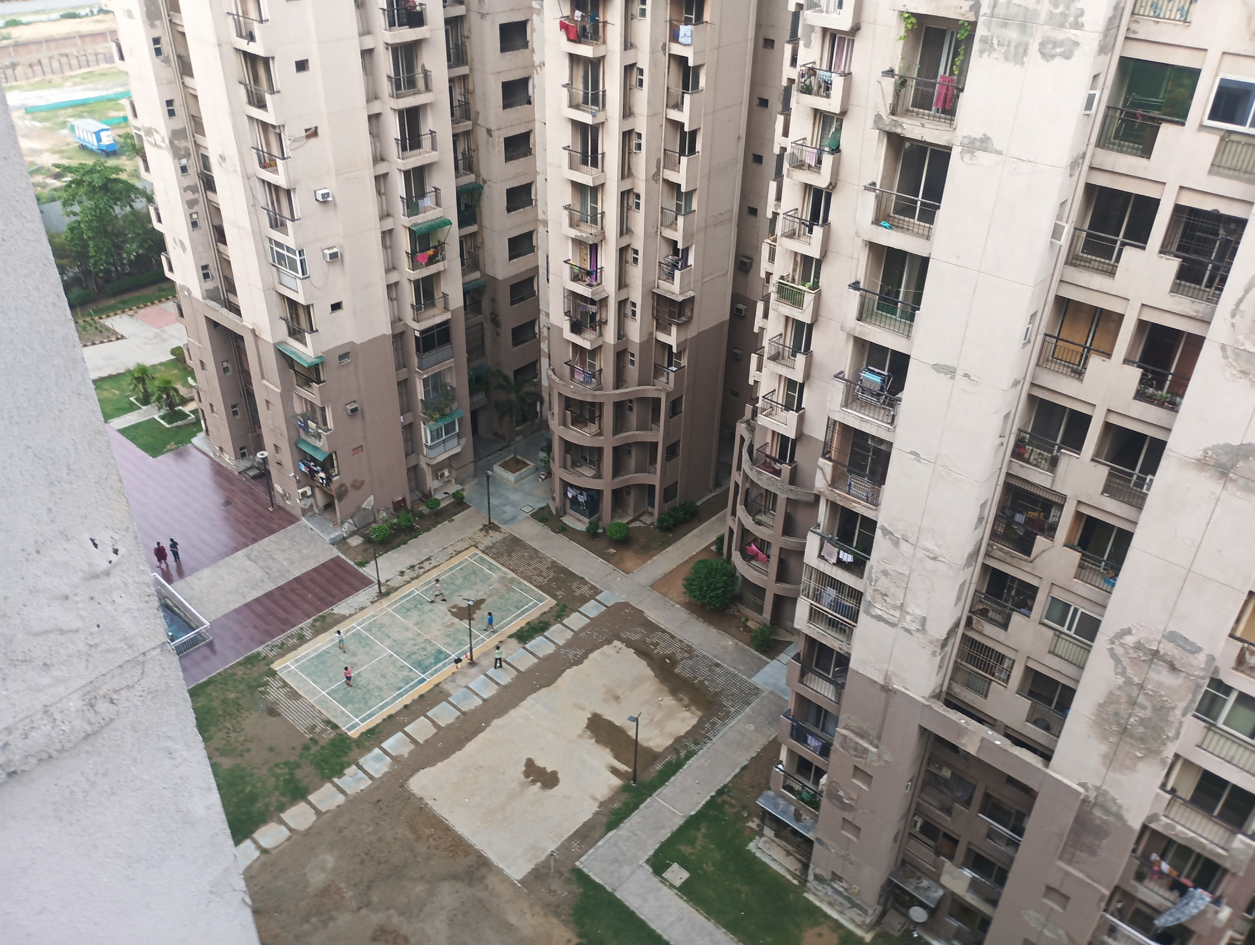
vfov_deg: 49.9
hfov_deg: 63.4
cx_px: 628
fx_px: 1017
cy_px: 472
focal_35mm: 28
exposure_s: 1/50
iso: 128
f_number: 1.8
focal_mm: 4.26
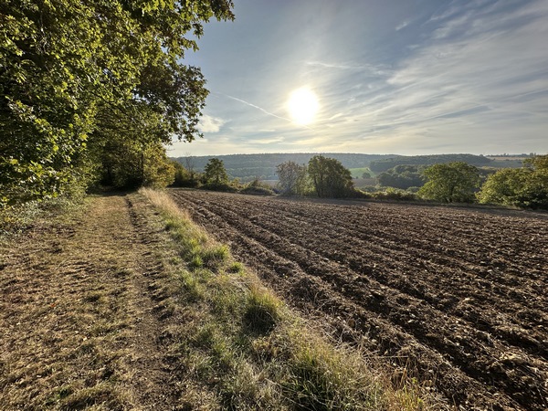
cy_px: 206
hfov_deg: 102.1
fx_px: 222
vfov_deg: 85.7
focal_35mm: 14
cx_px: 274
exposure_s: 1/2398
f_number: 2.2
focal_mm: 2.22
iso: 50
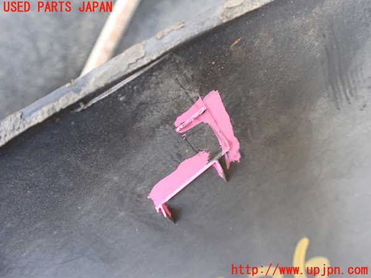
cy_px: 139
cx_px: 186
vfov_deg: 46.8
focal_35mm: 30
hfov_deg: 60.0
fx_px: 322
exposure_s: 1/125
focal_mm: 5.4
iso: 640
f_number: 2.3
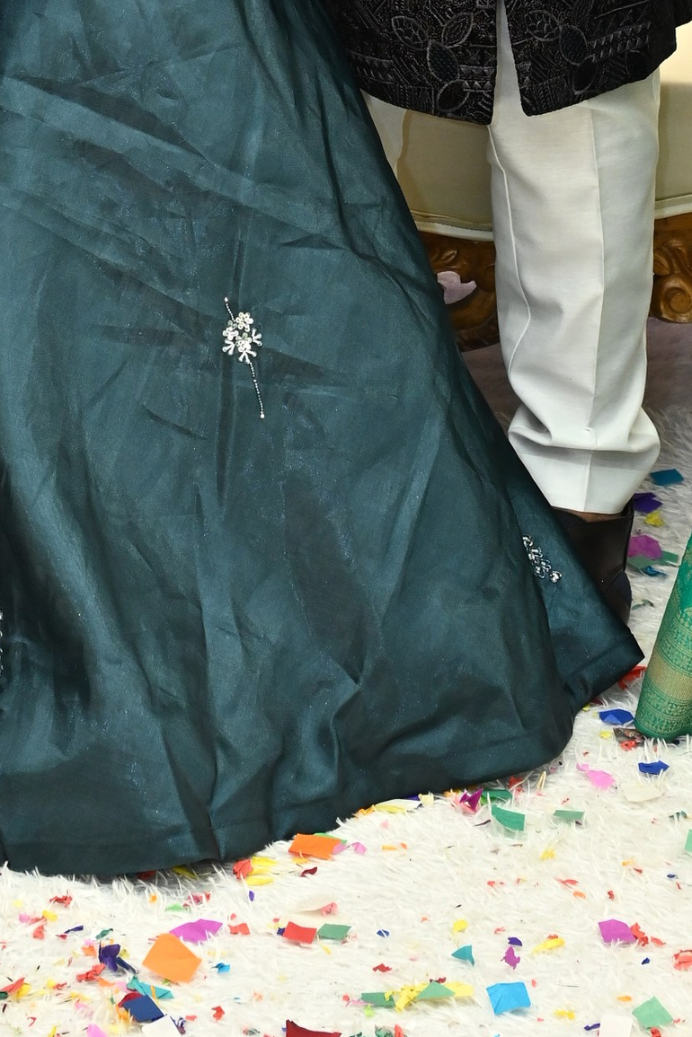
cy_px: -505
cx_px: 231
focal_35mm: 113
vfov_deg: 16.5
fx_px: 3258
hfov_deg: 12.1
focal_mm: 34
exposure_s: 1/160
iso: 800
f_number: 5.6
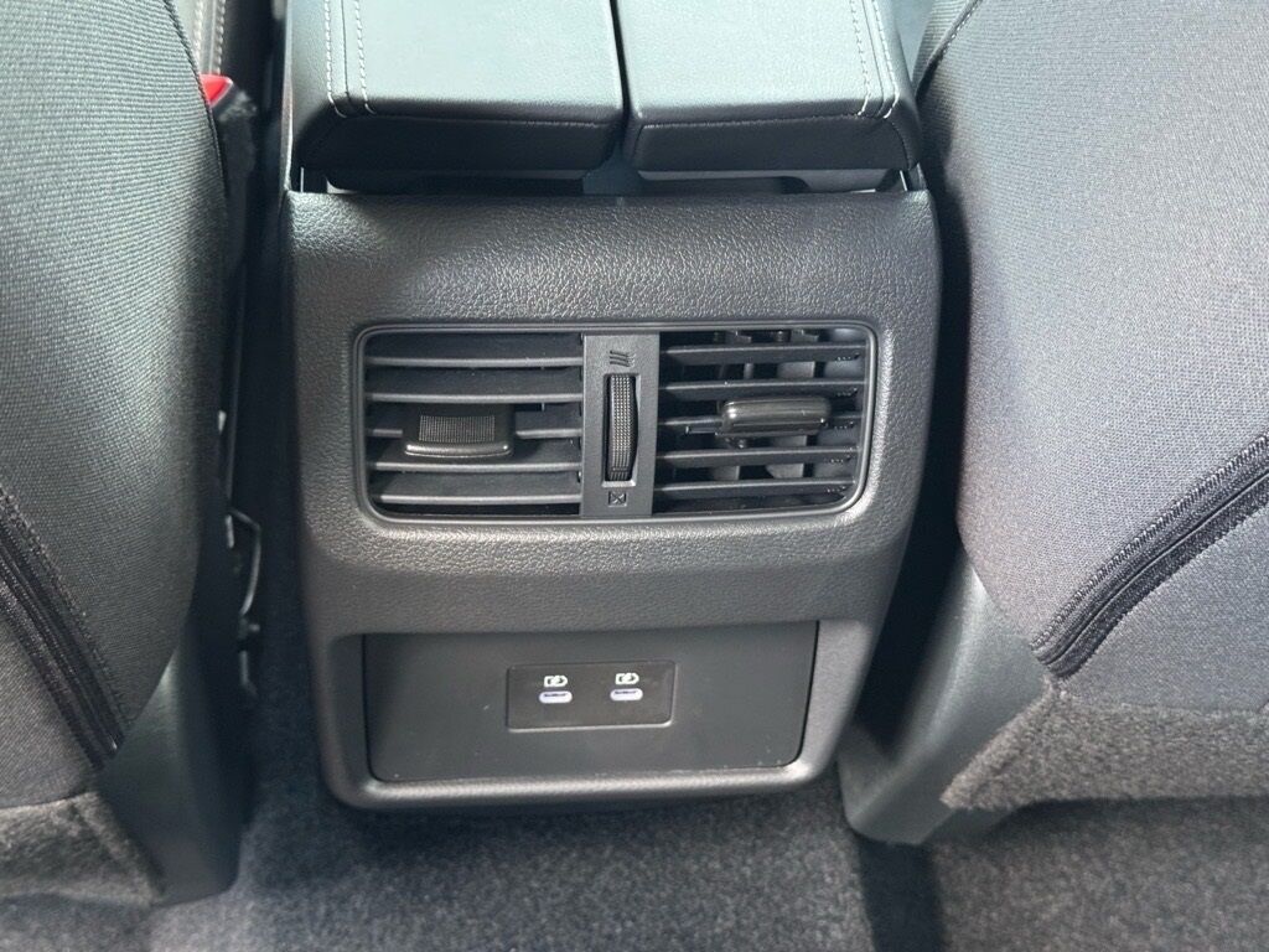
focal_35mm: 48
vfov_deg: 30.3
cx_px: 634
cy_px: 476
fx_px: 1760
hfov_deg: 39.7
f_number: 1.78
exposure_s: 1/50
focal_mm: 6.76
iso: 250
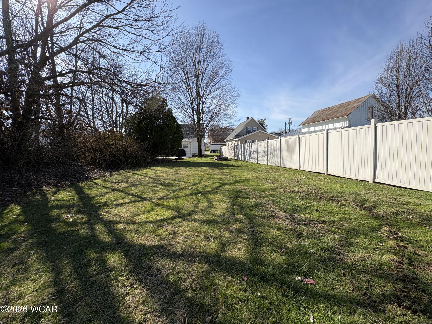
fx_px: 175
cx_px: 216
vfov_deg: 85.7
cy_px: 162
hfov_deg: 102.1
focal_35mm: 14
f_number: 2.2
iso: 50
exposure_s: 1/1600
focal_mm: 2.22
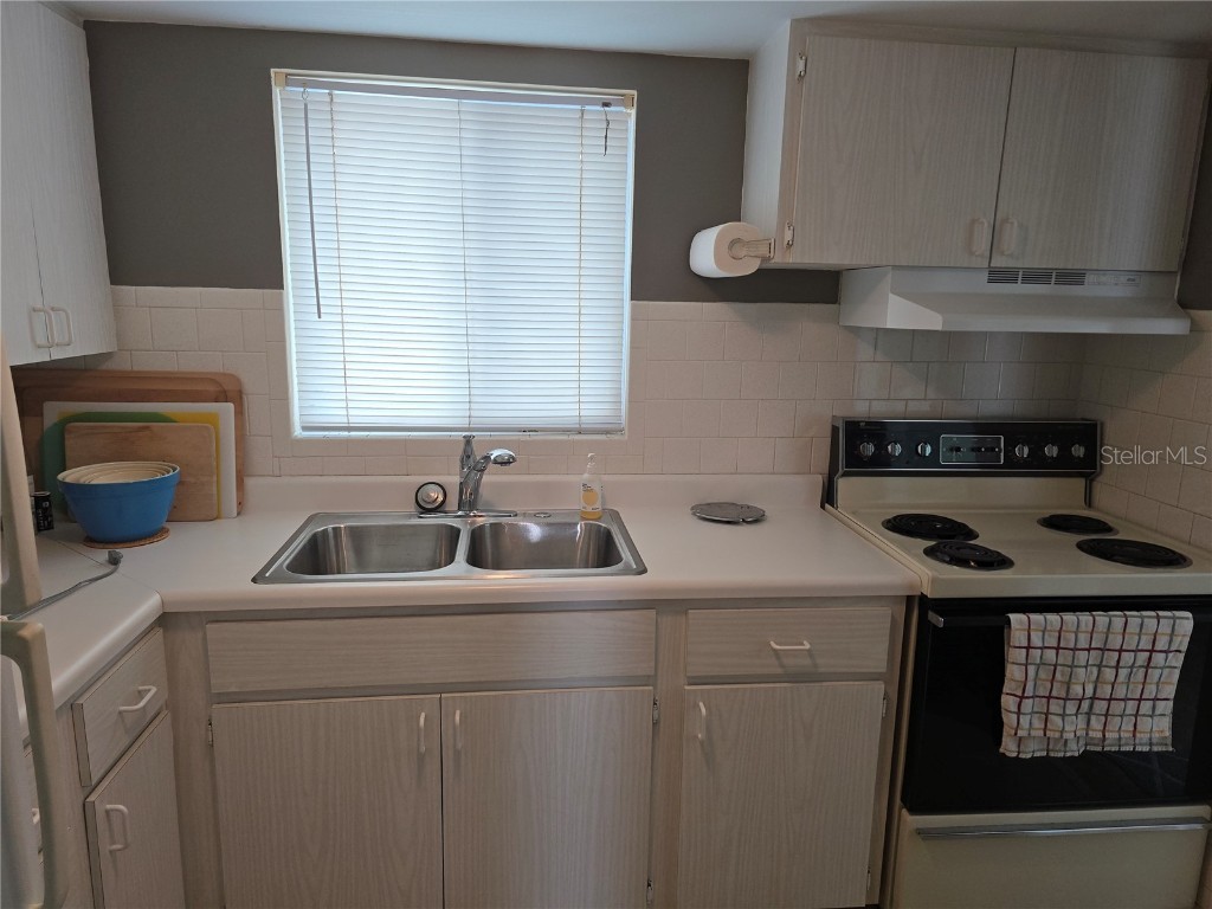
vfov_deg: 58.9
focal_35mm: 23
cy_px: 454
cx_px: 606
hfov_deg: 73.9
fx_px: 805
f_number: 1.7
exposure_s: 1/120
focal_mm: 6.3
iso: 64
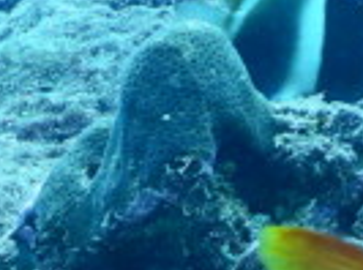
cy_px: 410
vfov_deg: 8.8
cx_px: 30
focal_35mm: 163
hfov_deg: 12.1
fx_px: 1705
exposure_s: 1/60
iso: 125
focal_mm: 4.3
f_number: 2.8
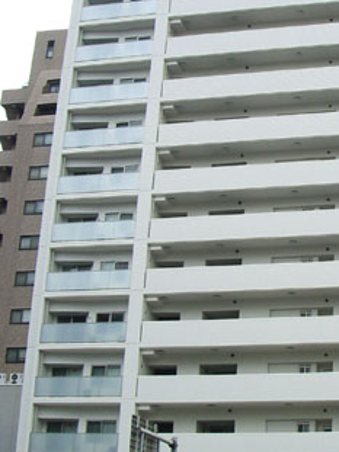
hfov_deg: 19.8
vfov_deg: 27.0
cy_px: 205
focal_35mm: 72
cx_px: 338
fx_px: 941
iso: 80
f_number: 4.3
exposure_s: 1/100
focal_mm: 5.8
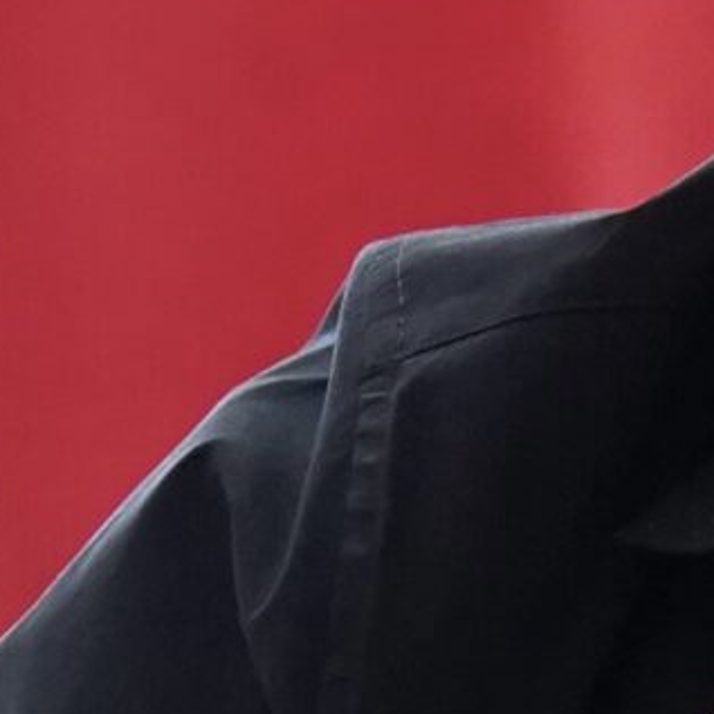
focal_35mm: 718
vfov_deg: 2.4
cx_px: 290
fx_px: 16755
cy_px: 308
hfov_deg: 2.4
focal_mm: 105
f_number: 4.5
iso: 4000
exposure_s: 1/200
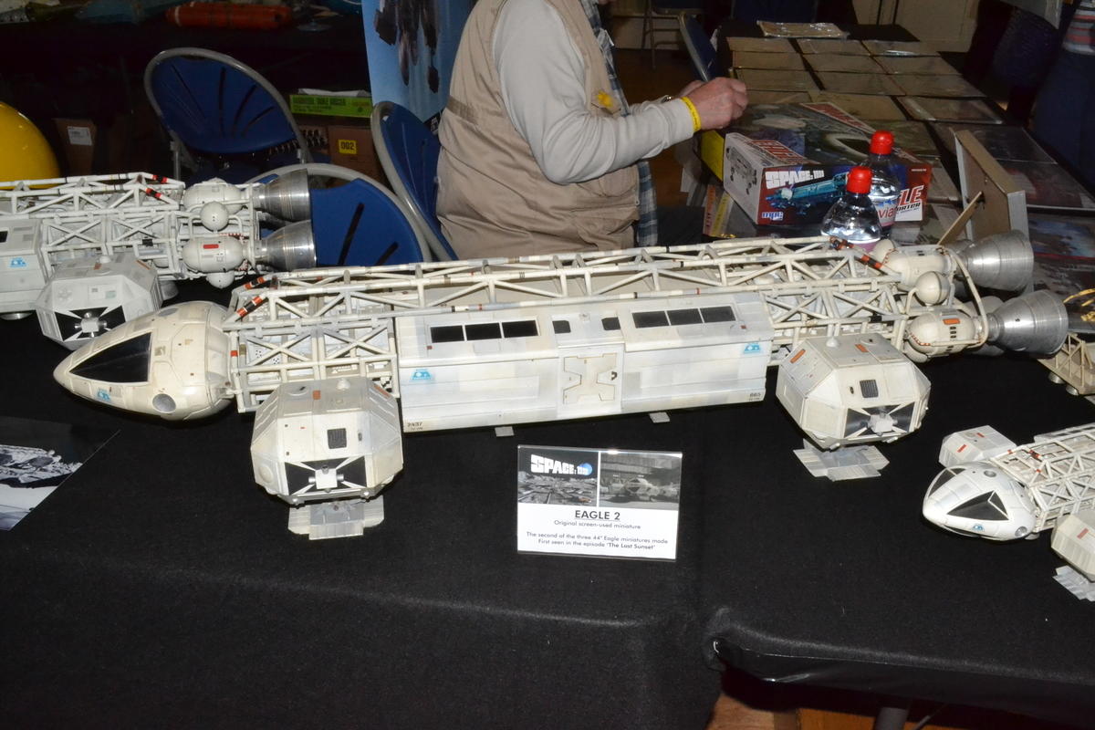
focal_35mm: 30
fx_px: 912
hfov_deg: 61.9
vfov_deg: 43.6
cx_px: 548
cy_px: 365
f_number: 25
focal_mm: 20
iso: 3200
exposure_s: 1/60
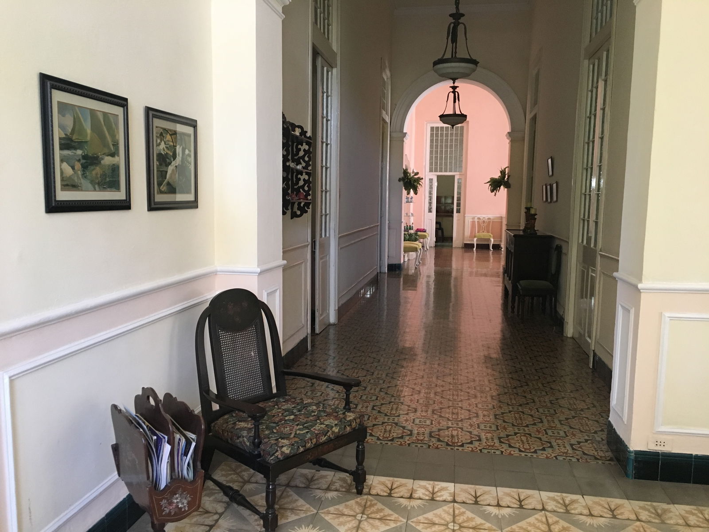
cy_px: 266
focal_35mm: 29
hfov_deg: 61.7
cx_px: 354
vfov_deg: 48.2
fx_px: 594
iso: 125
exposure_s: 1/30
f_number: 2.2
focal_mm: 4.15
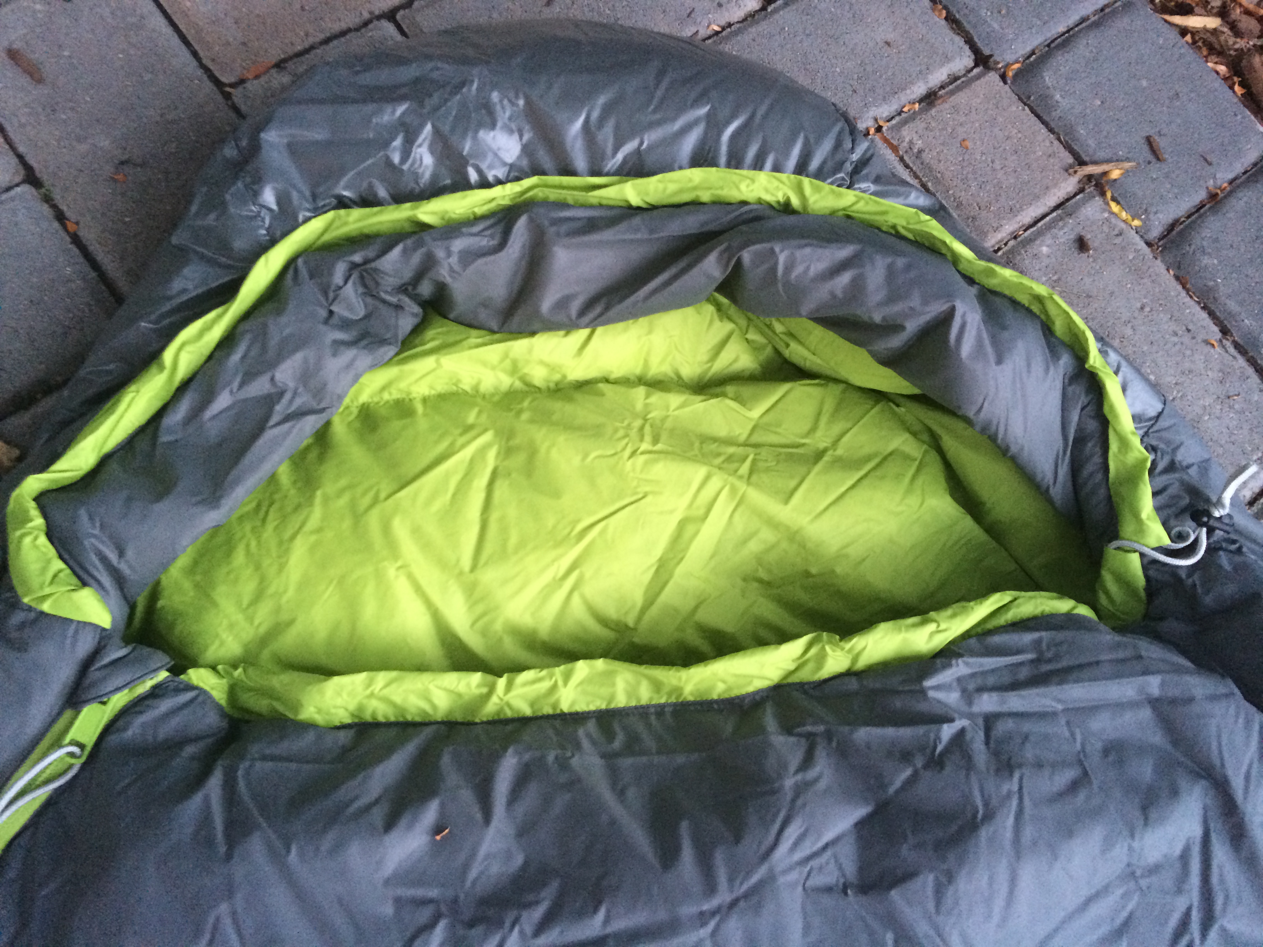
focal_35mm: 30
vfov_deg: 46.8
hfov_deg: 60.0
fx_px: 1095
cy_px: 474
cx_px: 632
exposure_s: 1/24
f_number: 2.2
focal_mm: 4.12
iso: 320
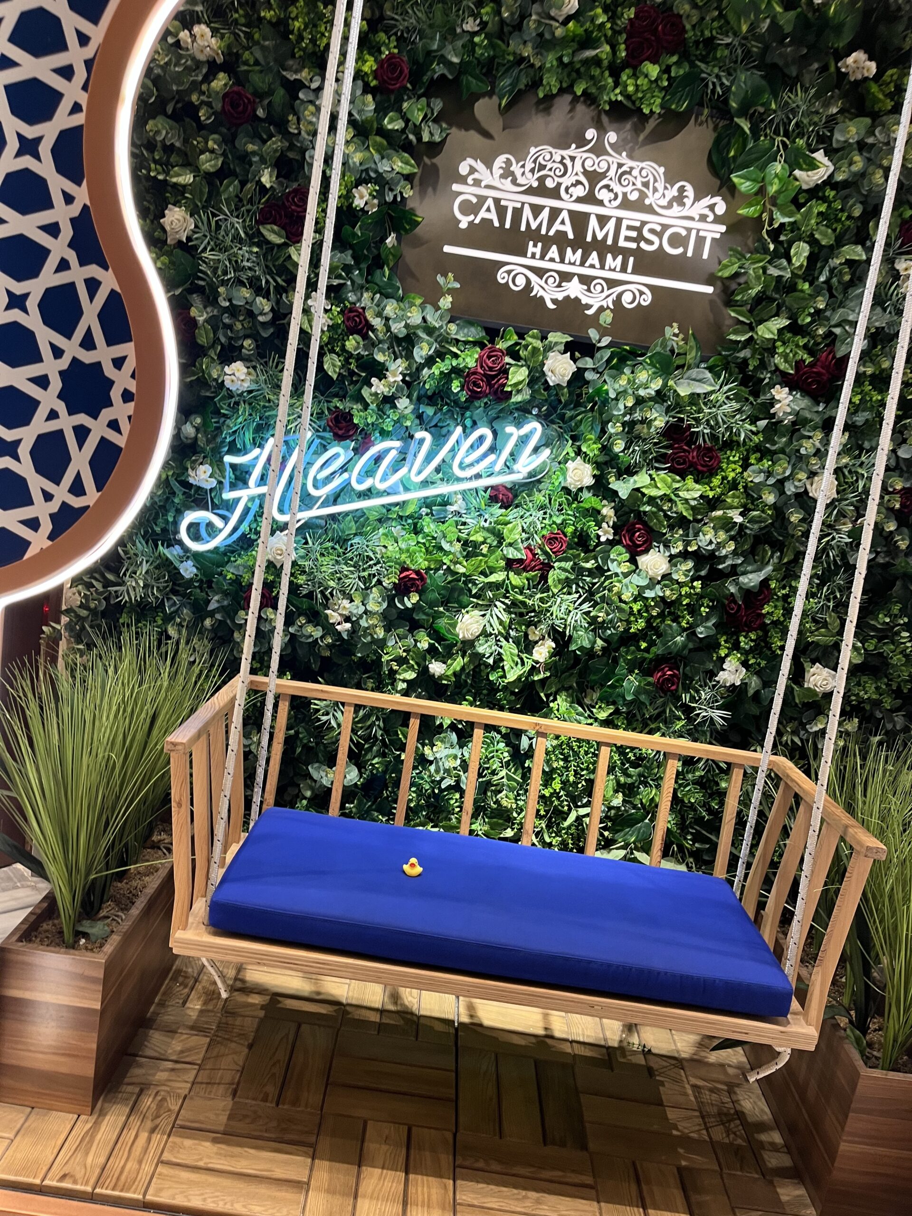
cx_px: 456
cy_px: 608
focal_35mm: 26
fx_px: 913
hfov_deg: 53.1
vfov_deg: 67.3
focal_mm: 5.1
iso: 125
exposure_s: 1/50
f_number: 1.6
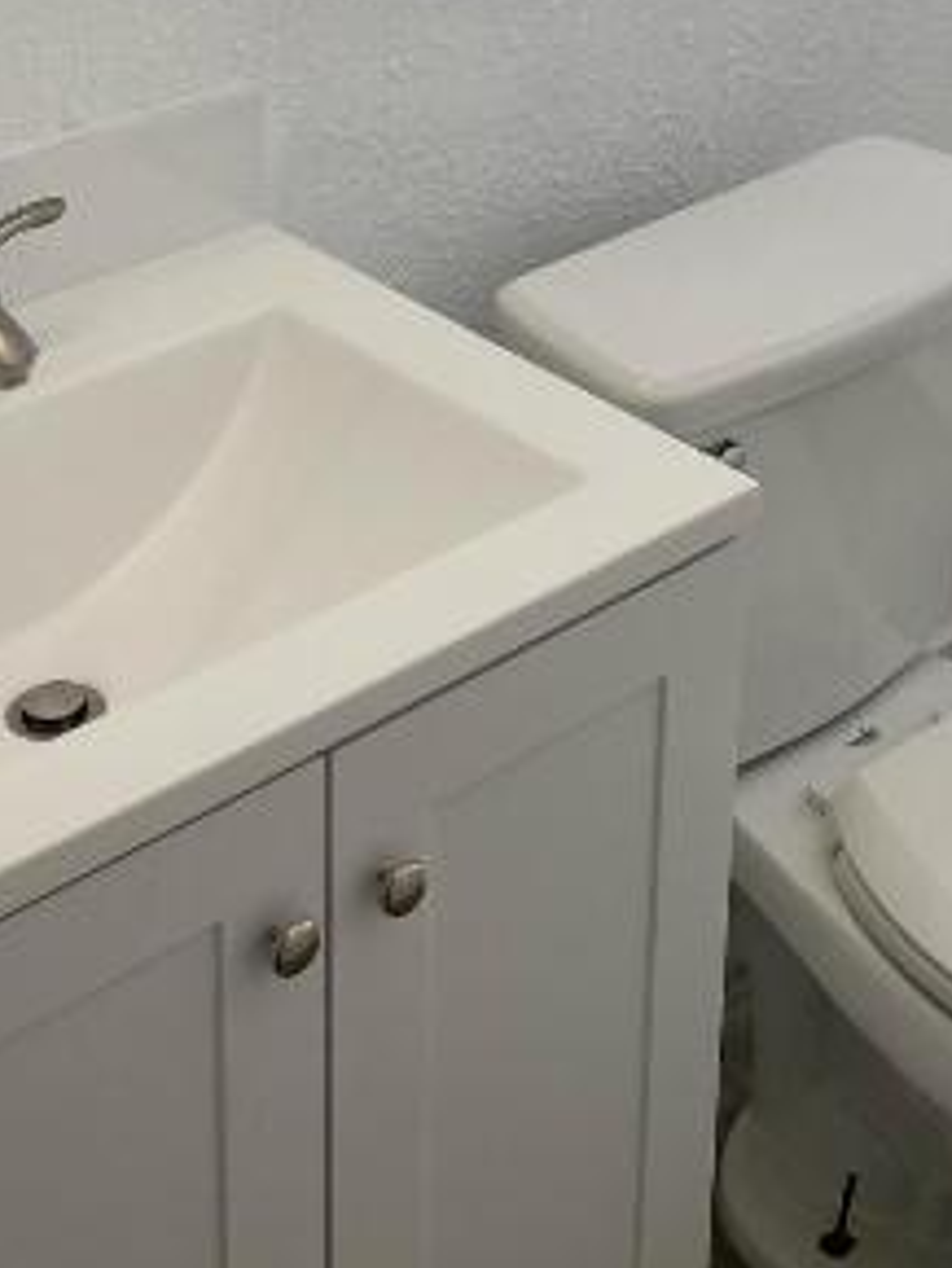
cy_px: -61
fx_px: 2528
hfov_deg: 21.3
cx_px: 623
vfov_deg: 26.3
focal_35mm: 69
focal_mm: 4.25
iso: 32
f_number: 1.8
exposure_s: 1/249
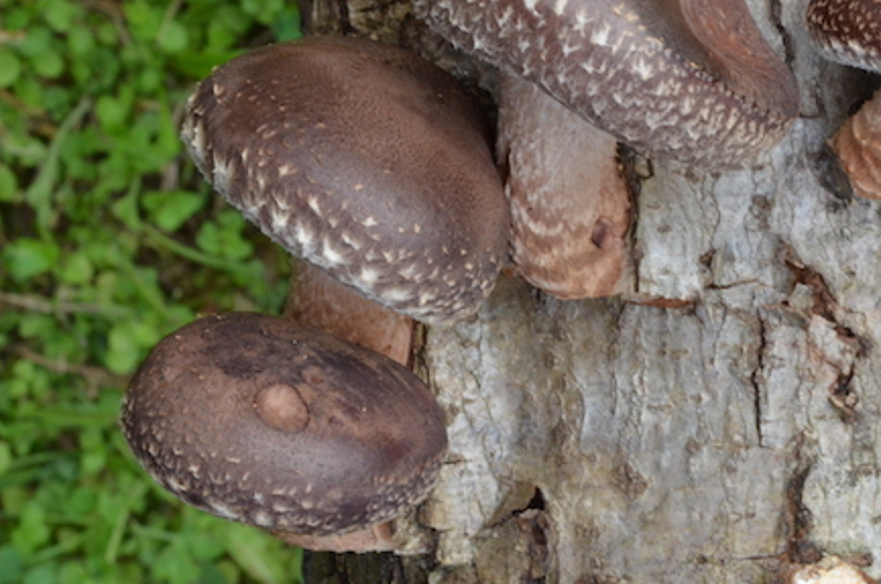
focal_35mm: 144
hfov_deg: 14.2
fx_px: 3517
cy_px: 181
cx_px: 600
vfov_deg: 9.5
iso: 1000
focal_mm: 52
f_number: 18
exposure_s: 1/100
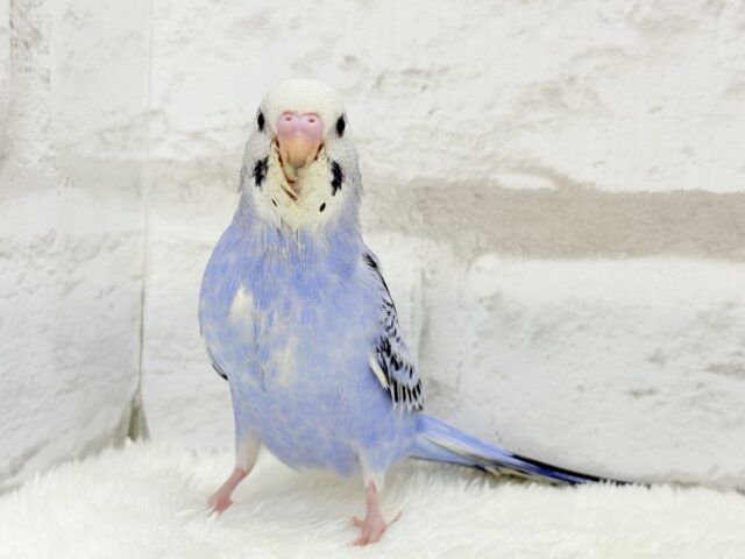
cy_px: 280
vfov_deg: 28.0
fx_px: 1119
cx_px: 372
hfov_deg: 36.8
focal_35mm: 52
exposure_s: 1/50
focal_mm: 5.96
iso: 40
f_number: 1.6
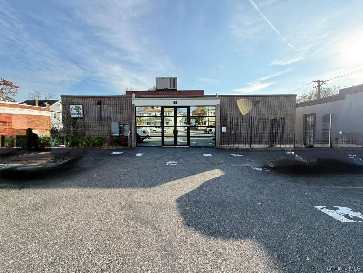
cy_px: 136
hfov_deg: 102.1
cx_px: 182
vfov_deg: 85.7
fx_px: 147
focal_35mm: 14
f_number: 2.2
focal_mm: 2.22
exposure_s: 1/502
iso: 50
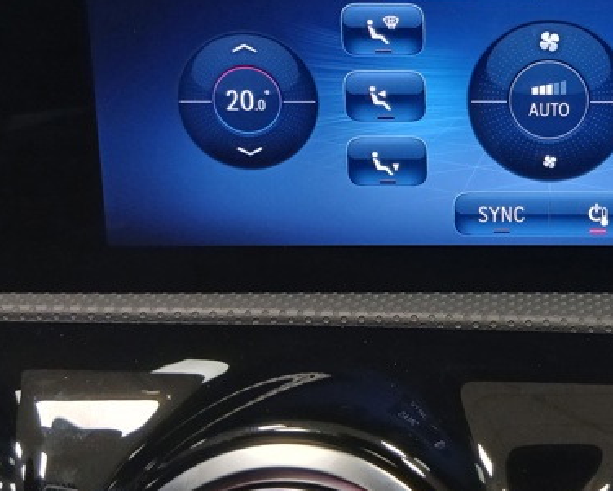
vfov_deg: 27.7
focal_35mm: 54
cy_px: 117
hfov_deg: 33.1
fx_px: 980
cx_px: 543
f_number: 1.8
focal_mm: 3.98
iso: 250
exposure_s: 1/33.3
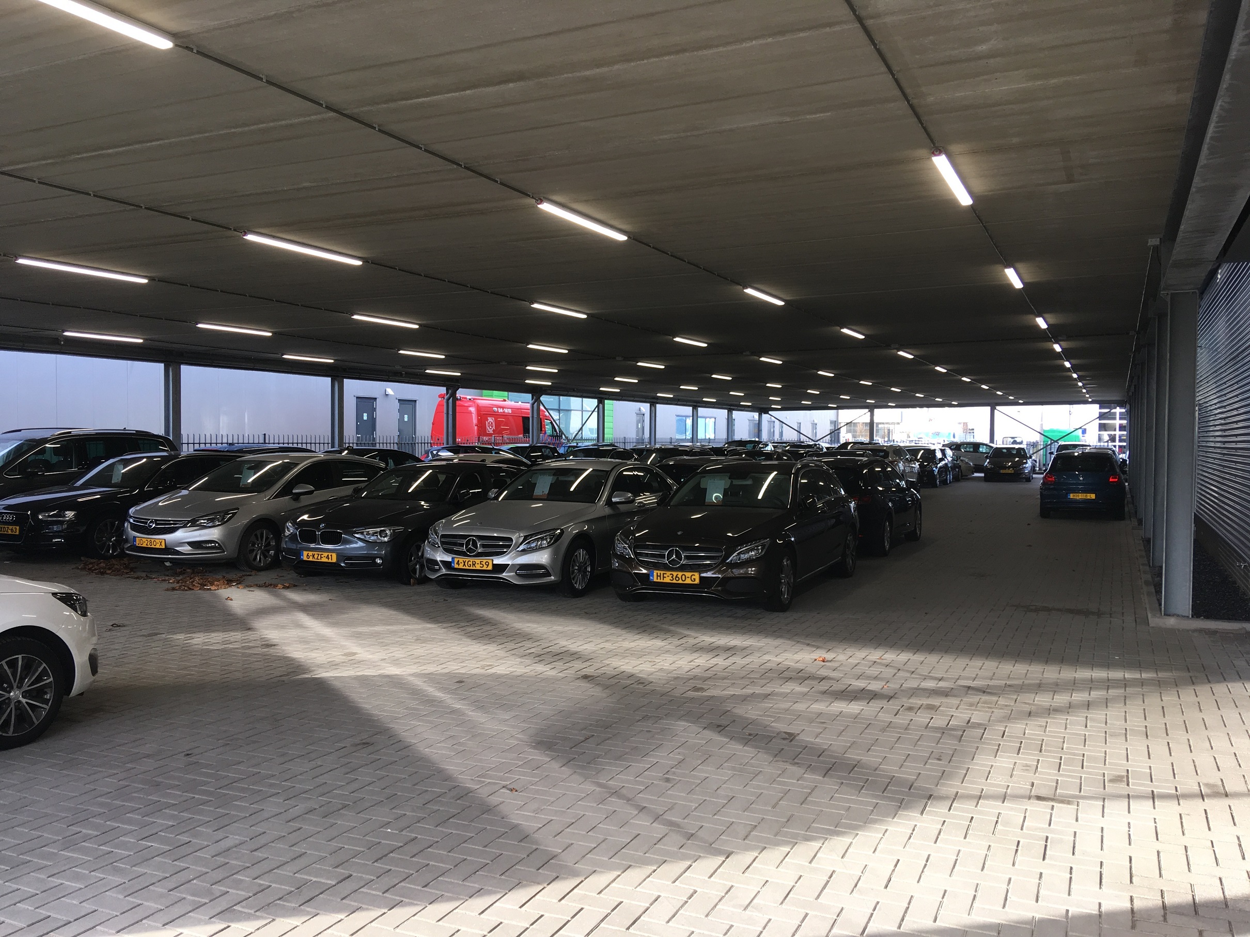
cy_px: 468
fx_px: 1047
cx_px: 625
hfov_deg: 61.7
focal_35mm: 29
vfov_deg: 48.2
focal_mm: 4.15
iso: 32
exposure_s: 1/100
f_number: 2.2
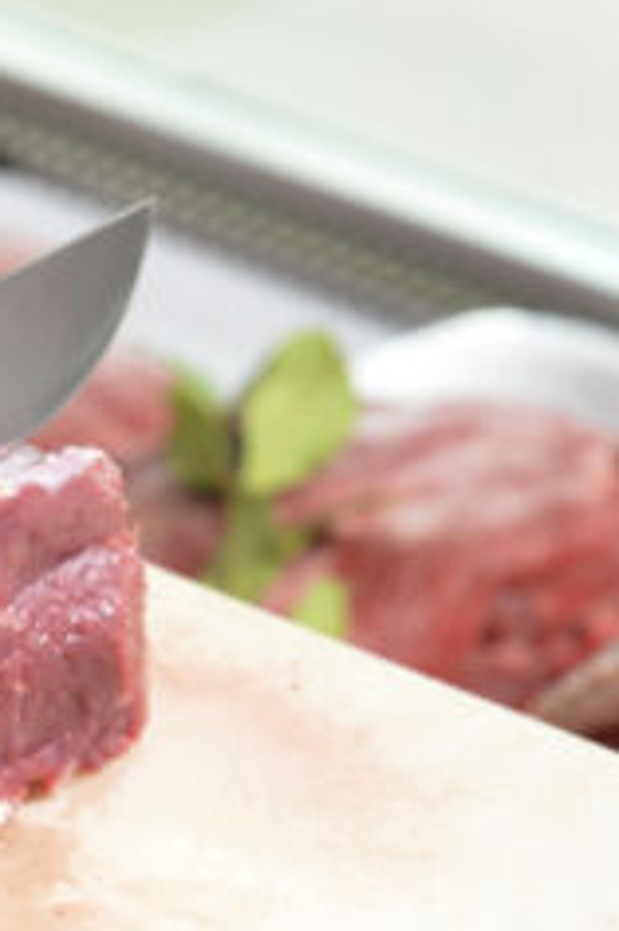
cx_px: -343
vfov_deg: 8.1
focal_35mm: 253
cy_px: 448
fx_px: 6534
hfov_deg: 5.4
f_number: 5.6
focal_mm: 85
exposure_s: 1/60
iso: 100
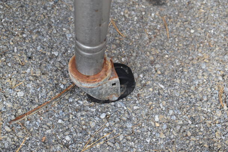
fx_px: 247
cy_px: 76
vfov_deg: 34.3
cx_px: 114
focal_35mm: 39
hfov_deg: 49.5
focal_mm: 26
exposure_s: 1/200
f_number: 6.3
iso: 200
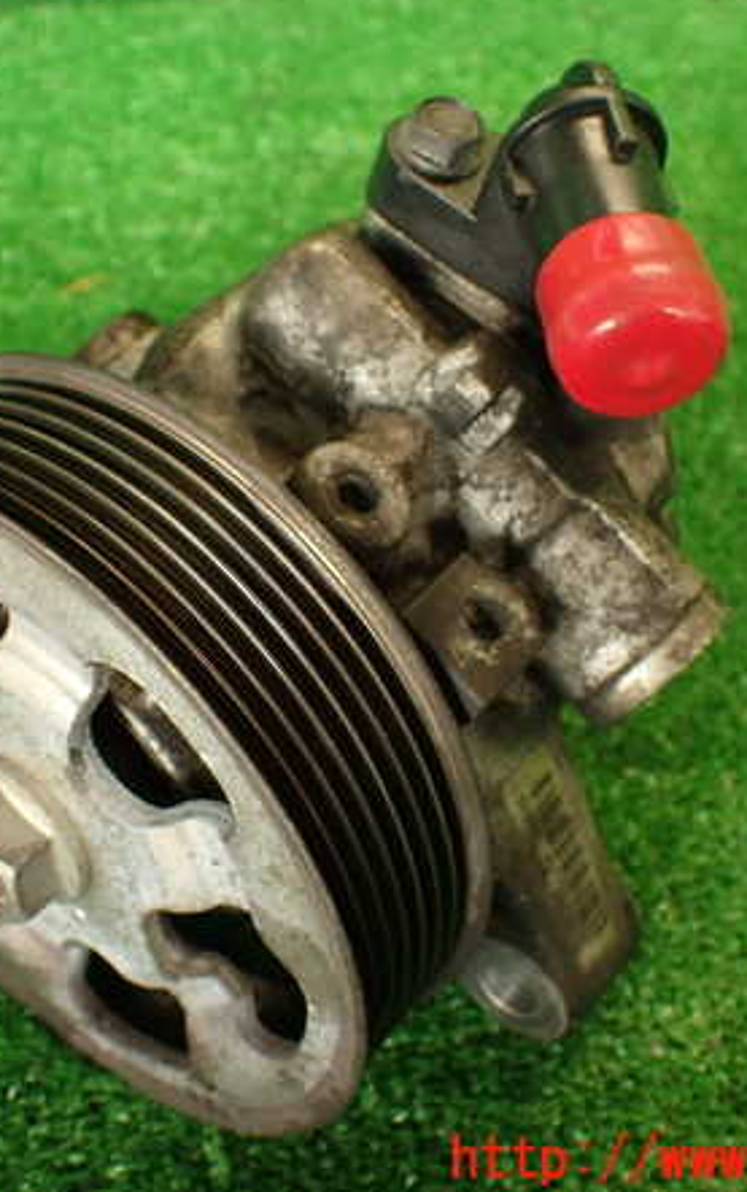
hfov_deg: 27.9
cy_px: 588
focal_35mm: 46
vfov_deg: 43.5
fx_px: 1495
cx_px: 251
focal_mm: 5.79
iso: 200
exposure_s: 1/30
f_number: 2.4
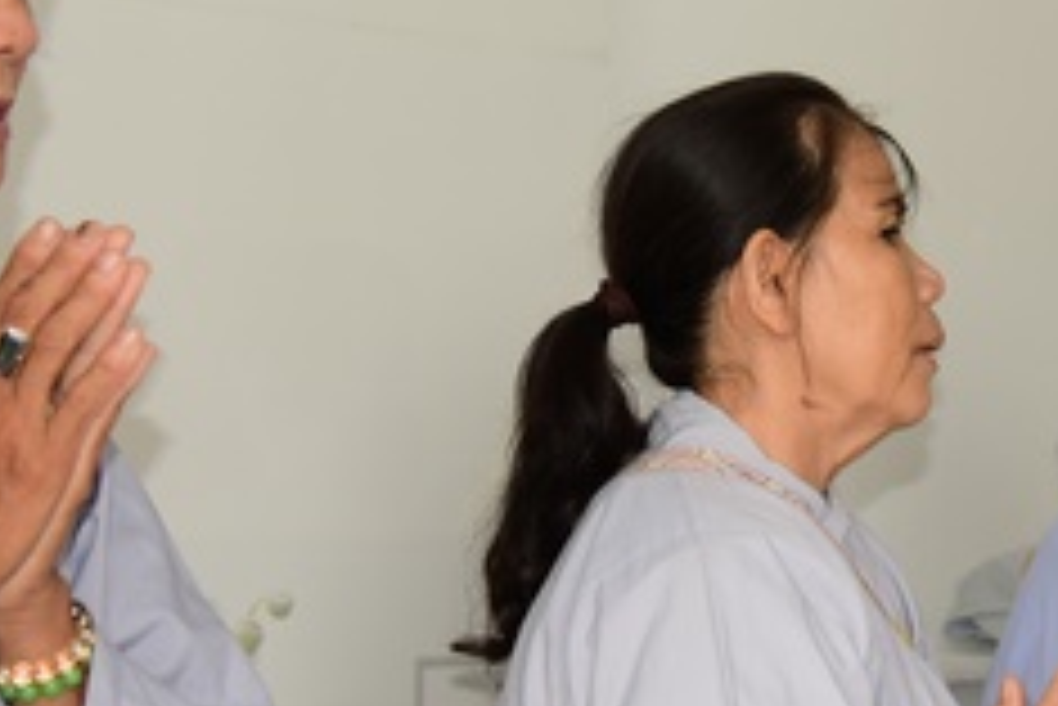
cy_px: 315
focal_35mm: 105
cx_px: 806
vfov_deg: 13.1
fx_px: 3088
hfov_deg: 19.3
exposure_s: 1/200
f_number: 4
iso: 320
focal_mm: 38
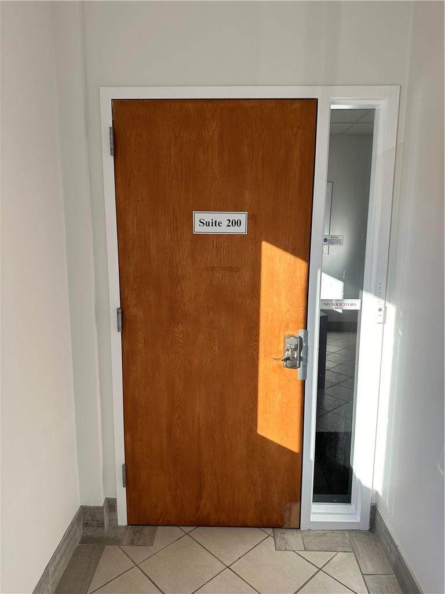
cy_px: 297
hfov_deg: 56.8
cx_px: 222
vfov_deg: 71.6
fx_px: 411
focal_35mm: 24
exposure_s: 1/494
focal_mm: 6.86
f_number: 1.78
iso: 80
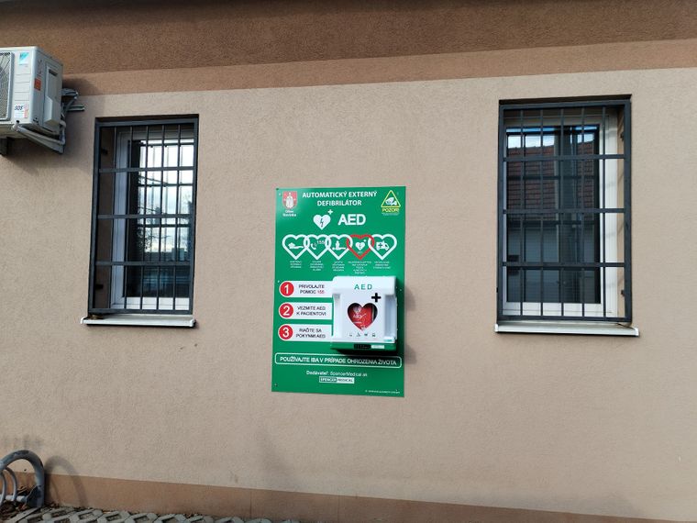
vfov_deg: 53.1
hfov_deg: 67.3
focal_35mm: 26
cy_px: 262
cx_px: 348
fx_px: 524
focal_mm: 4.75
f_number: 1.8
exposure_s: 1/536
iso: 100
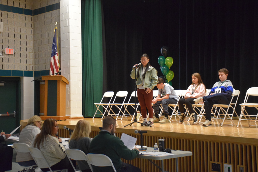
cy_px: 86
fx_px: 409
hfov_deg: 35.0
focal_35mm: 57
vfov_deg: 23.8
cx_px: 129
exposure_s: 1/60
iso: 3600
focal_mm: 38
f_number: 4.2
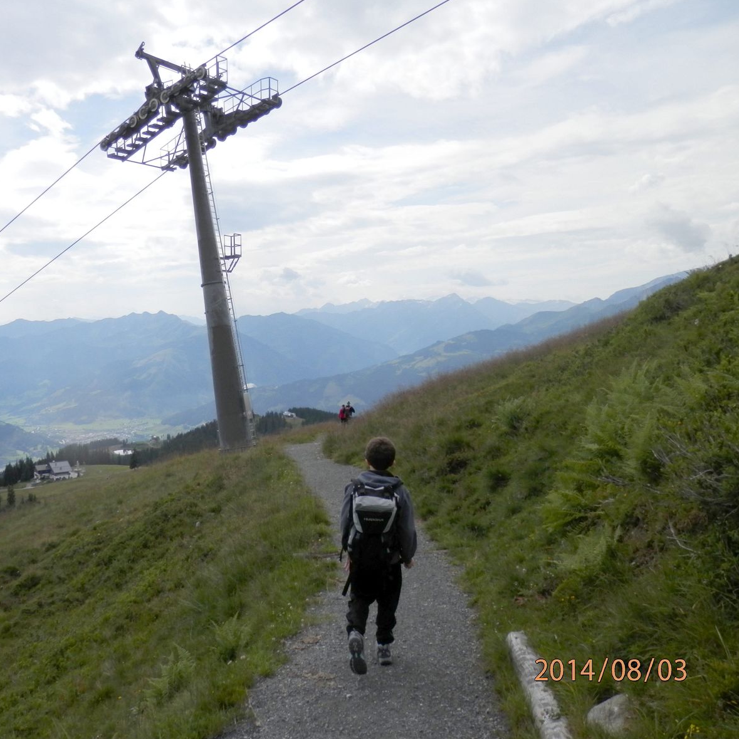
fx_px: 725
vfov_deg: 54.0
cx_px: 247
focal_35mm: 30
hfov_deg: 53.0
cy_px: 374
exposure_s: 1/200
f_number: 8.7
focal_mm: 4.5
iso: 80
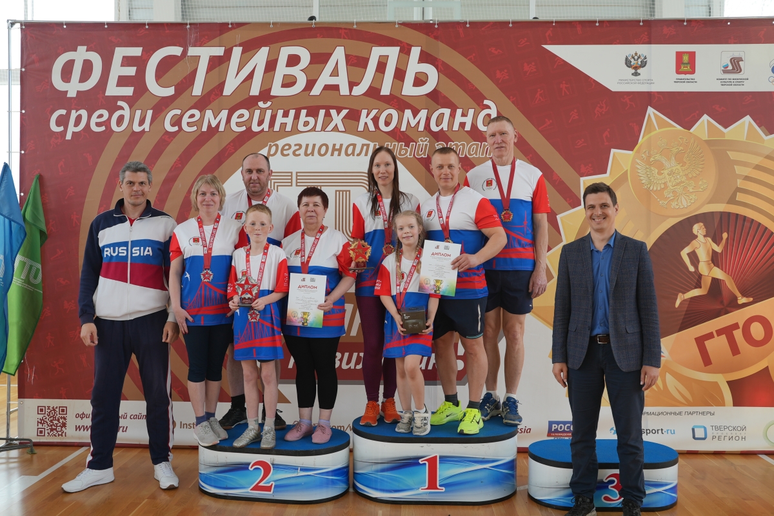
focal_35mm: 33
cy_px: 258
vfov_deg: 40.0
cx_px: 387
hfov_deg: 57.2
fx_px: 709
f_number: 5
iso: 160
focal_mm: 33
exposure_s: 1/100
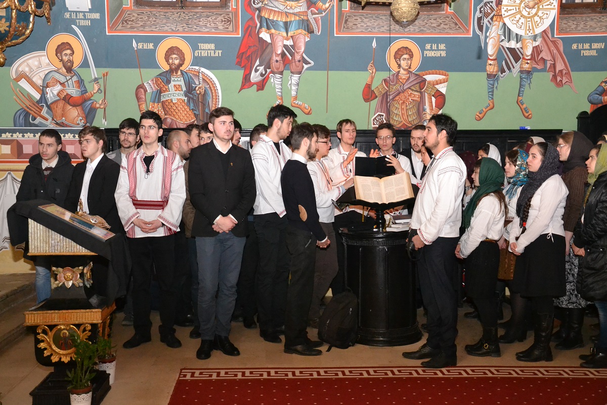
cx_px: 304
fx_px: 708
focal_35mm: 42
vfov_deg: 31.9
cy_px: 202
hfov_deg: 46.4
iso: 3200
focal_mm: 28
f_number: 4
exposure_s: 1/25
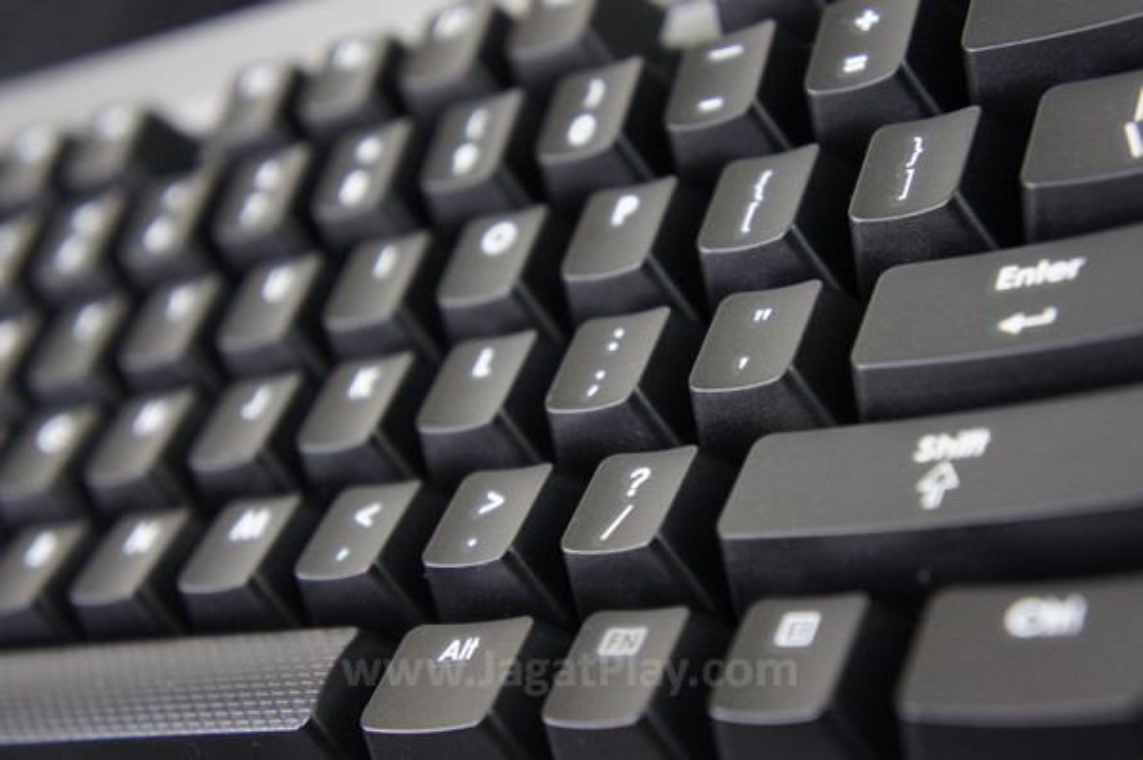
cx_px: 572
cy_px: 380
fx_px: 1999
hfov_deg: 31.9
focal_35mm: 63
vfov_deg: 21.5
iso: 1600
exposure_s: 1/40
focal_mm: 42
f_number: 4.5
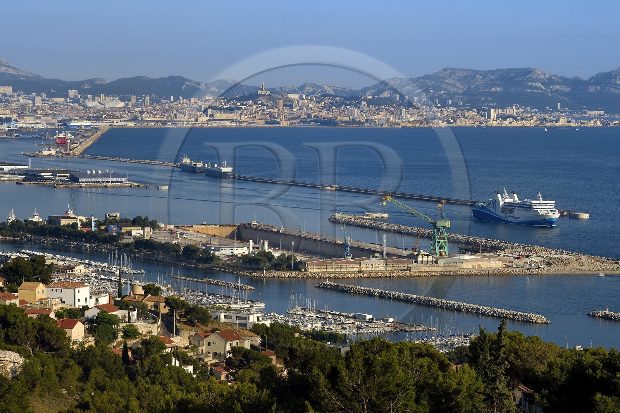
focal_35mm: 102
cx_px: 310
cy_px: 206
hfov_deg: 20.0
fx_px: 1756
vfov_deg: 13.4
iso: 200
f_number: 13
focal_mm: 102
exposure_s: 1/320
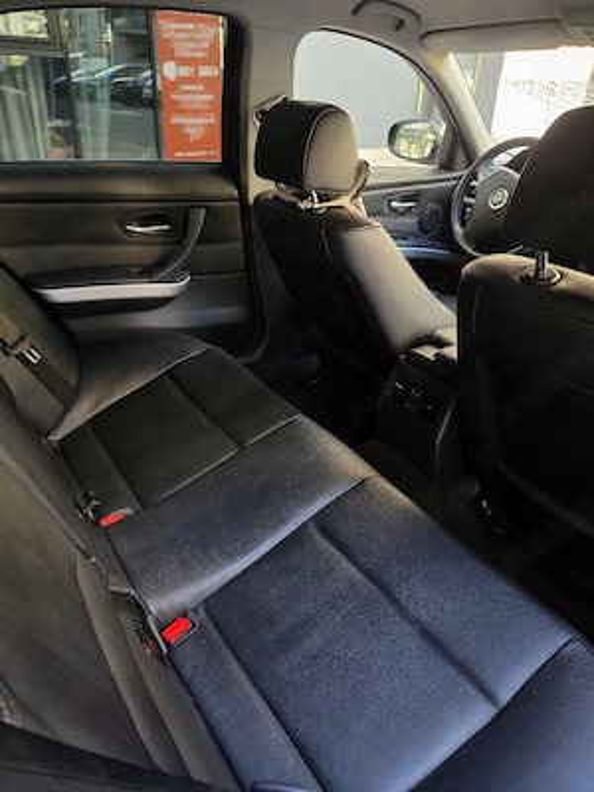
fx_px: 526
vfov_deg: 73.9
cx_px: 297
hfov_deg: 58.9
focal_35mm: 23
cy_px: 396
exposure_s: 1/101
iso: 320
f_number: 1.4
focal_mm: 6.5
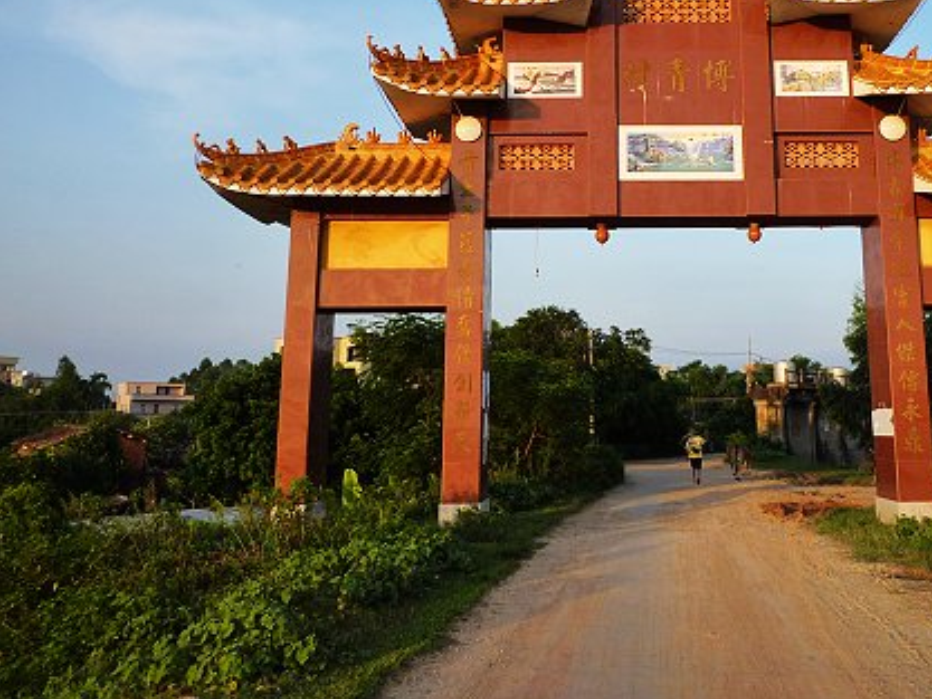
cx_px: 595
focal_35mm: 36
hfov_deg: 50.7
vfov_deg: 39.1
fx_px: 970
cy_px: 223
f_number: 2.8
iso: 125
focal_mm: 4.4
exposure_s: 1/250
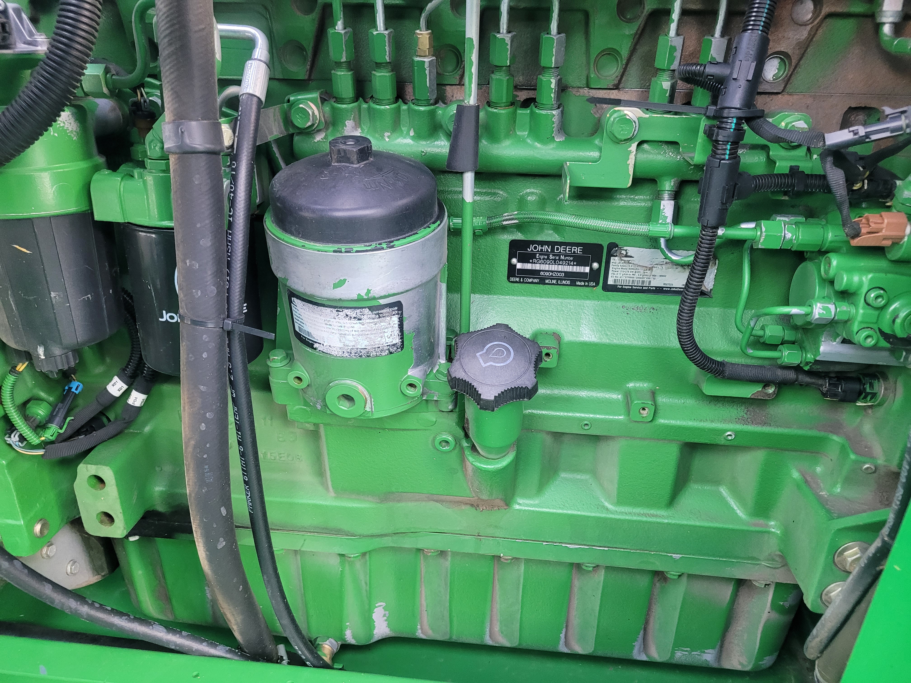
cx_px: 456
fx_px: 684
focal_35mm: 26
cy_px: 342
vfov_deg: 53.1
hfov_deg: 67.3
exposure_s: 1/120
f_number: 1.8
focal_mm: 5.4
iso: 320
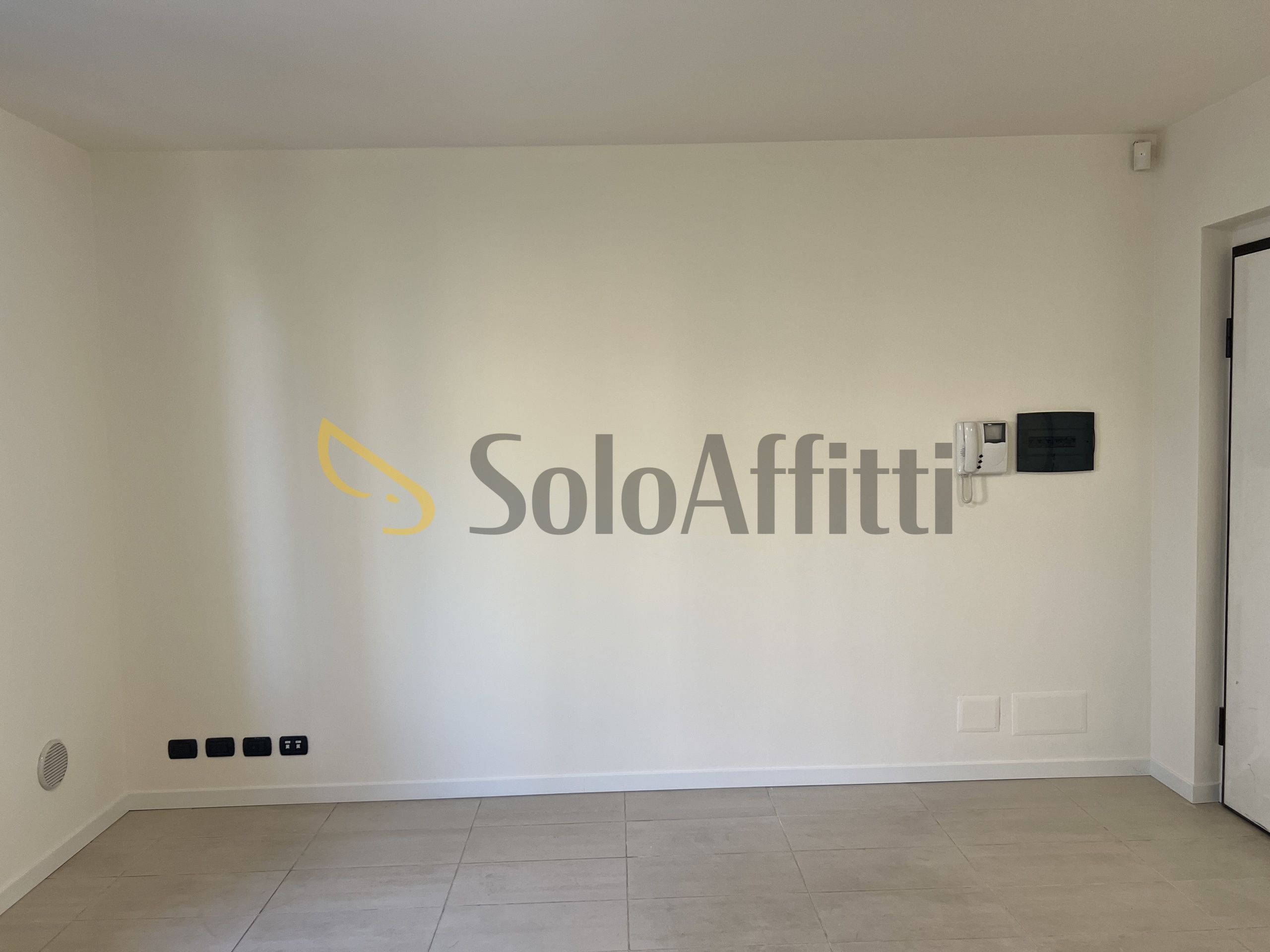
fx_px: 954
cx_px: 635
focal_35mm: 26
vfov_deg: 53.1
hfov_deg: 67.3
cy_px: 476
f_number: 1.5
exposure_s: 1/100
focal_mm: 5.7
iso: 100
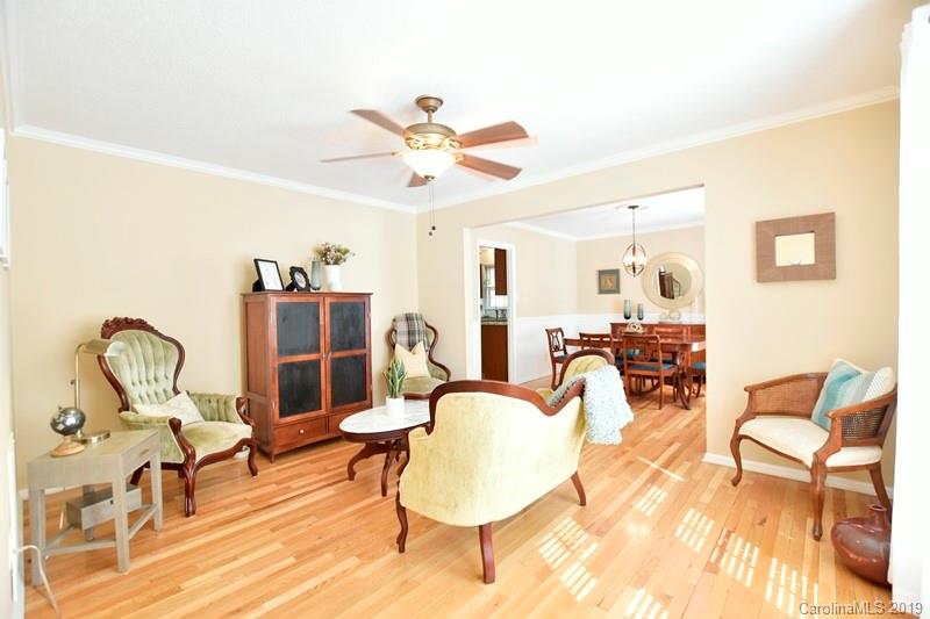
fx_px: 387
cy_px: 310
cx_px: 465
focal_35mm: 15
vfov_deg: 77.3
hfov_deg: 100.4
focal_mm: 10
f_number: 3.5
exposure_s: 1/50
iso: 640
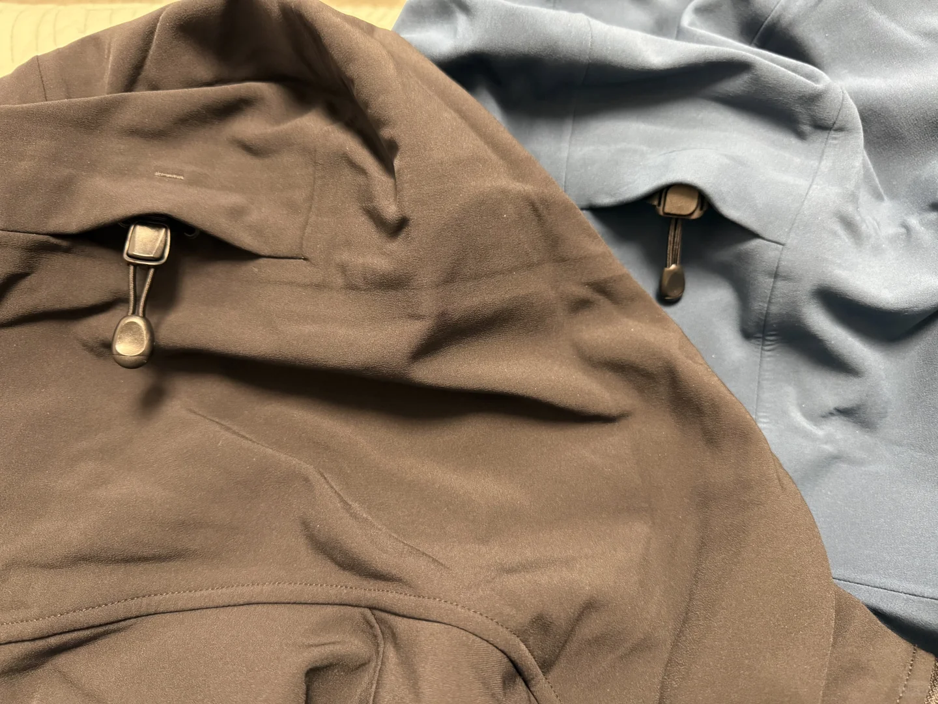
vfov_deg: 56.8
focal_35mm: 24
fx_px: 650
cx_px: 469
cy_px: 352
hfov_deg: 71.6
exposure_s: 1/40
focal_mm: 6.76
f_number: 1.78
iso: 1000
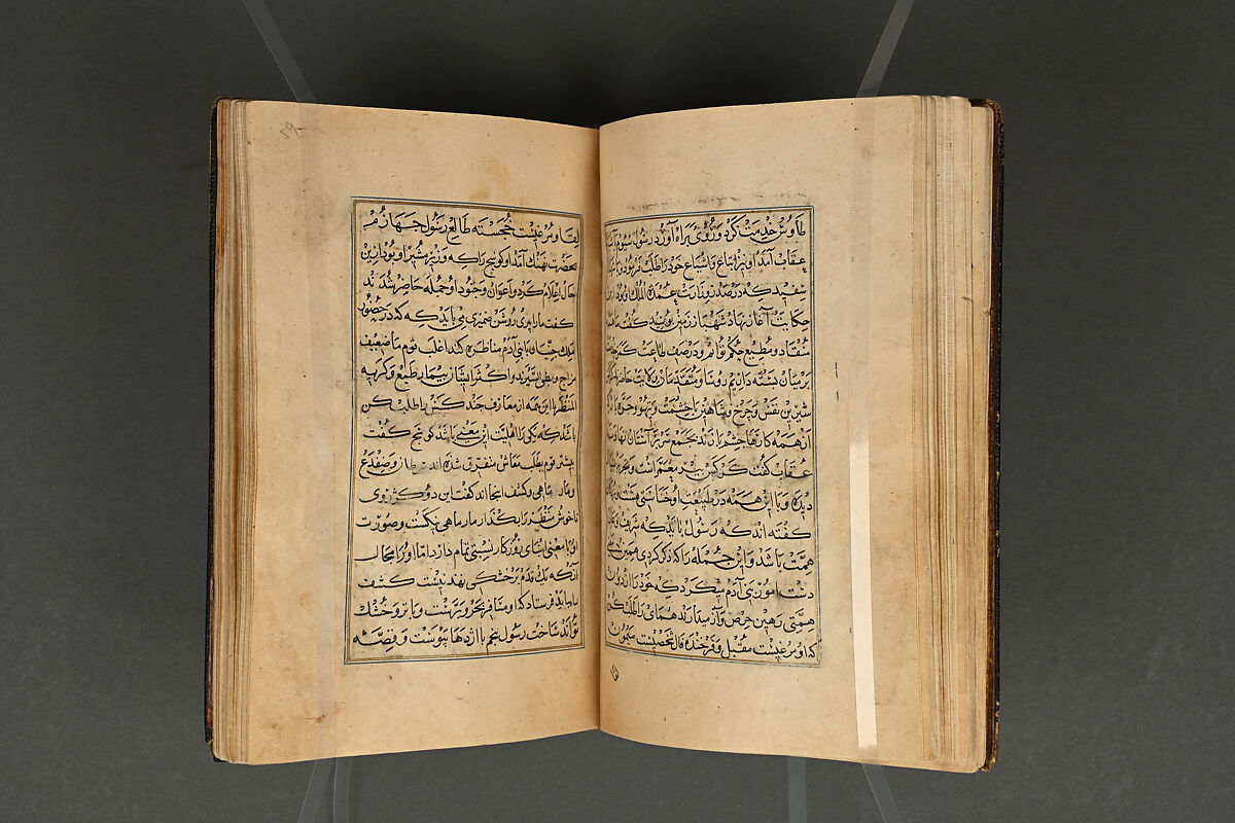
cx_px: 618
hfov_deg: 35.1
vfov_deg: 23.8
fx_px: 1955
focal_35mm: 57
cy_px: 412
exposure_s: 1/30
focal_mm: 57
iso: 250
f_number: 13
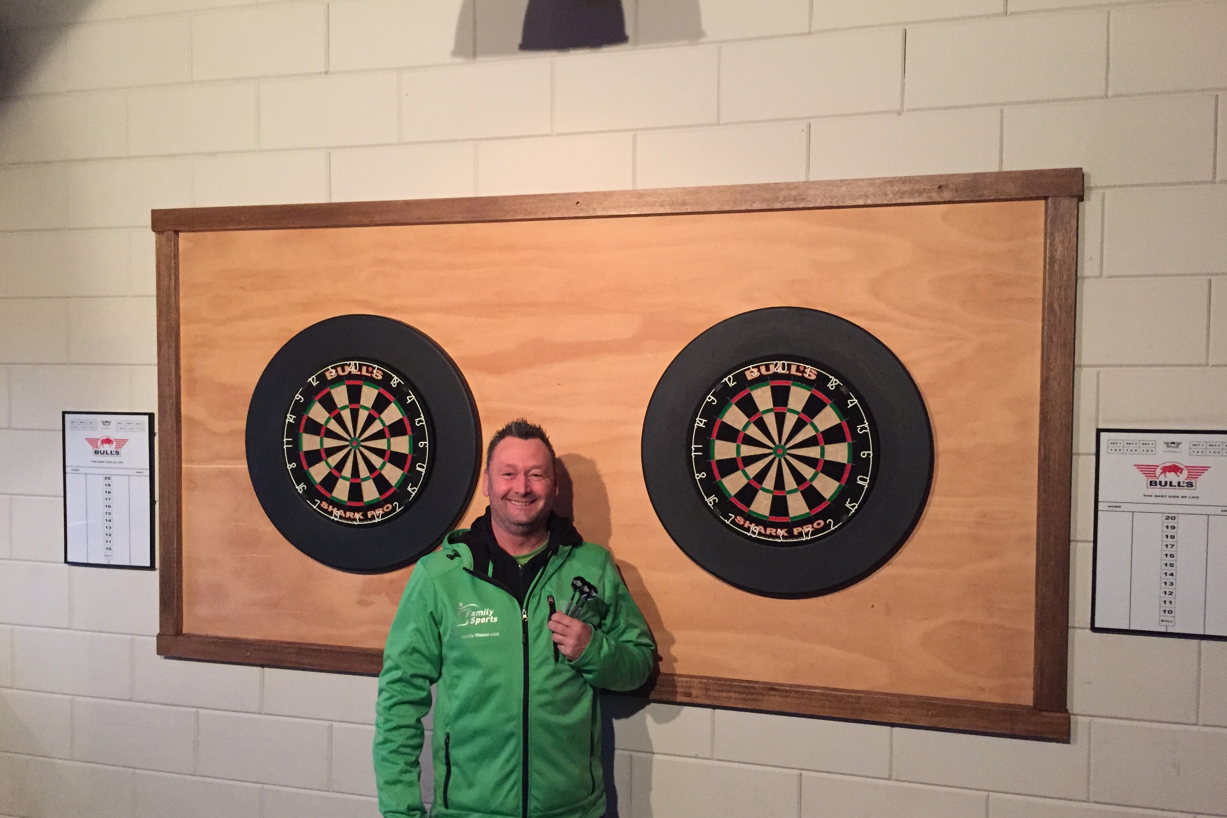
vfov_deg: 42.3
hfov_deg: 60.3
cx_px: 610
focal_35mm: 31
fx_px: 1056
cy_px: 430
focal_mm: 4.15
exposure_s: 1/17
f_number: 2.2
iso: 320
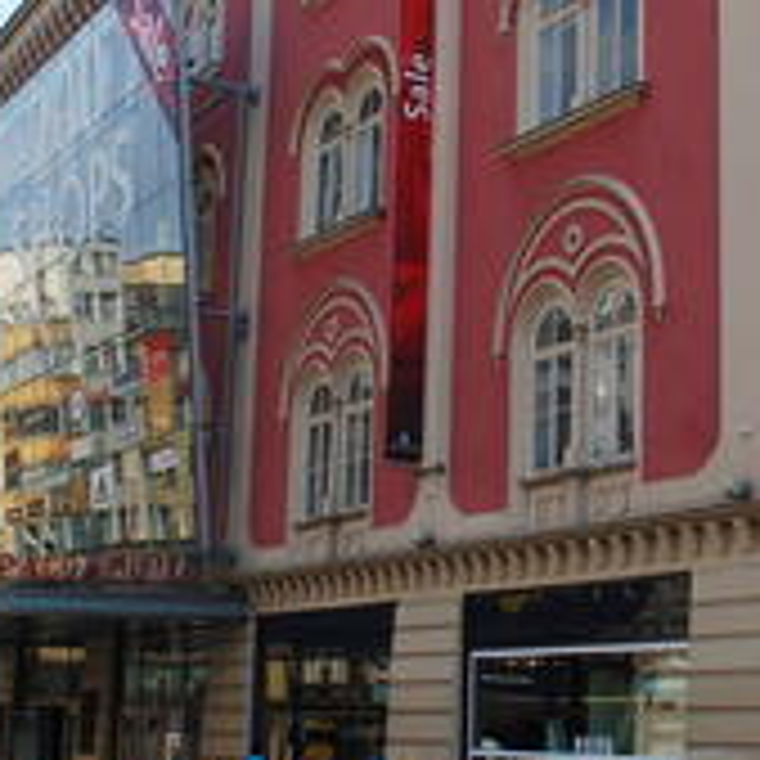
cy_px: 292
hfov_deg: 25.9
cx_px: 522
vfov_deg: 26.0
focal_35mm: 66
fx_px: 1639
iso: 100
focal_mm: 6
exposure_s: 1/640
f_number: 3.5
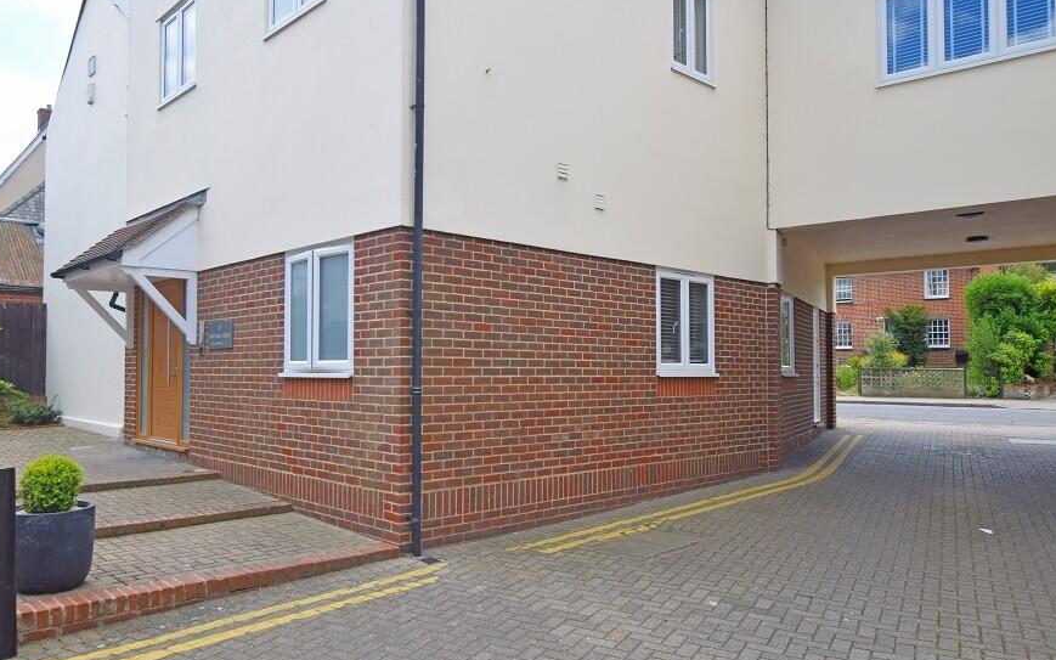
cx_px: 447
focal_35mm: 18
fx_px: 518
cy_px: 344
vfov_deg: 65.0
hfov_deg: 90.4
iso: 100
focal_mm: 10
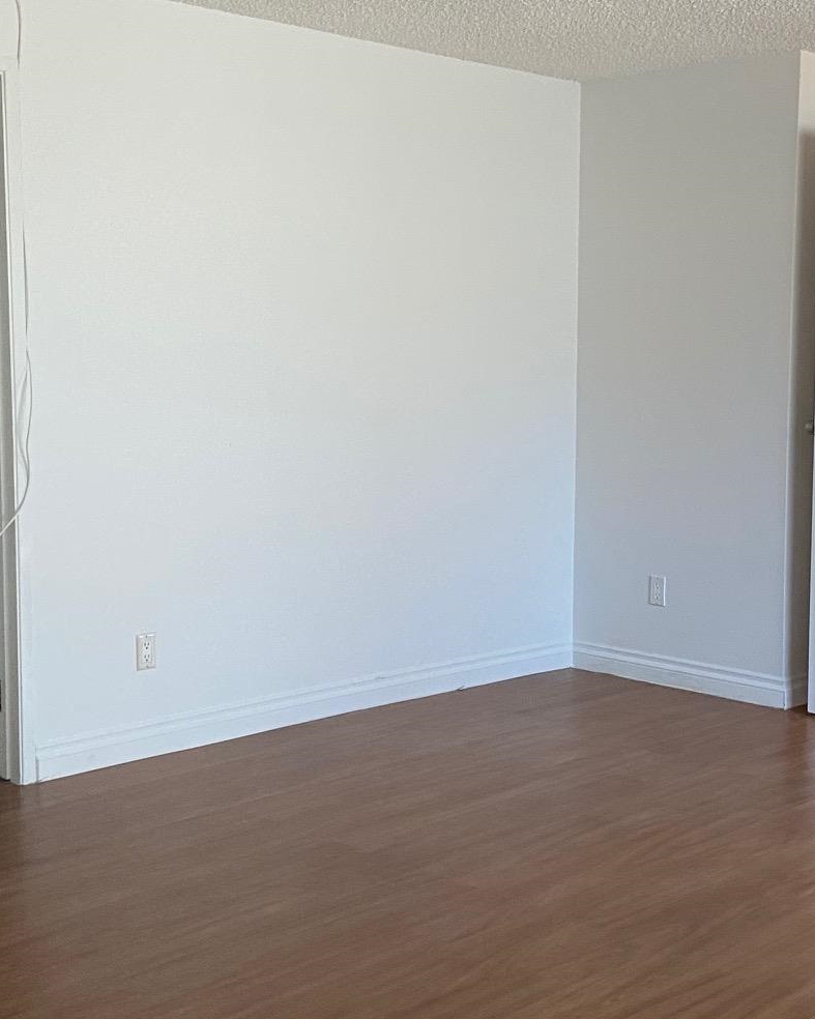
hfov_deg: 29.1
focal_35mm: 52
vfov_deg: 36.0
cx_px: 484
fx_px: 1568
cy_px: 514
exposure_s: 1/60
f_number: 1.8
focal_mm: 4.25
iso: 250
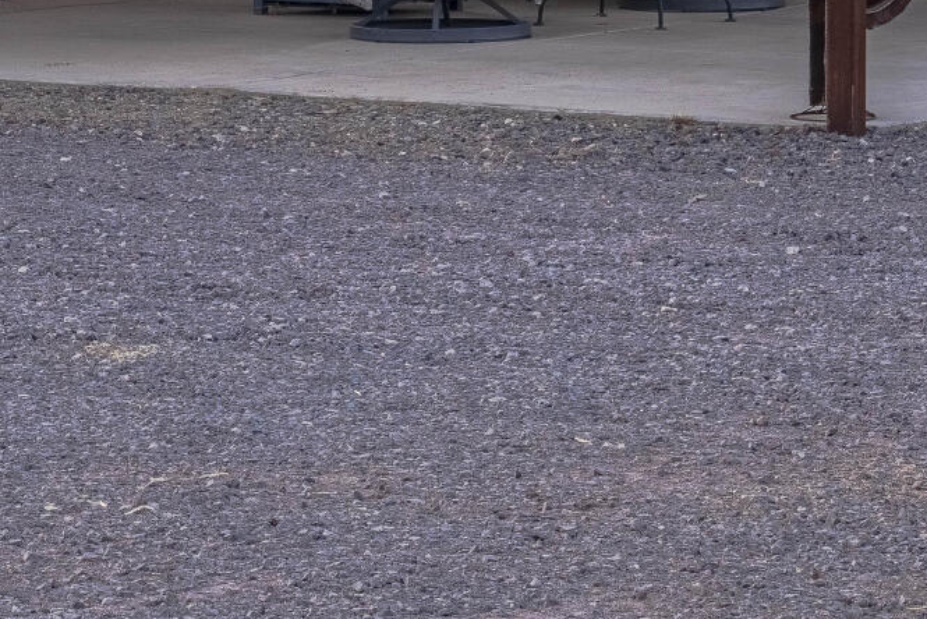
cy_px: -551
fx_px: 6388
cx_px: 519
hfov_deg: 8.3
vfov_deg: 5.4
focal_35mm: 248
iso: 320
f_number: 8
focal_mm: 55
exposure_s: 1/2000
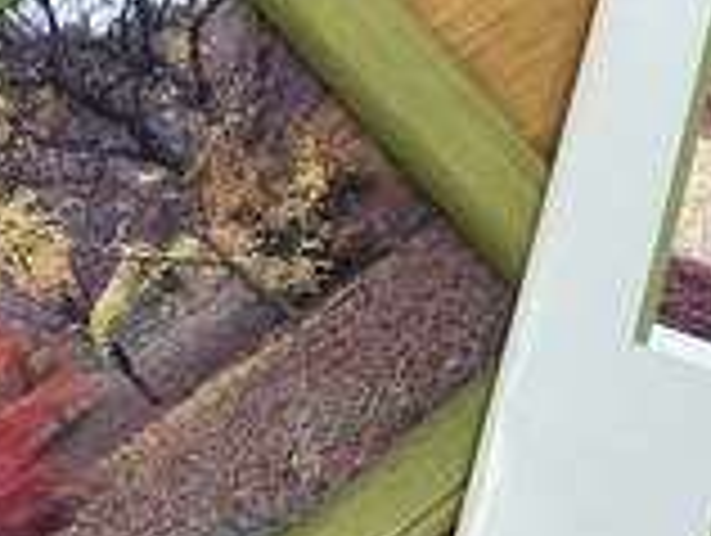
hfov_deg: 19.9
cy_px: 403
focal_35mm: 98
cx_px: 477
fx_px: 2016
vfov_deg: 15.1
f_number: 2.4
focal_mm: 3.3
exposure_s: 1/60
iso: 64
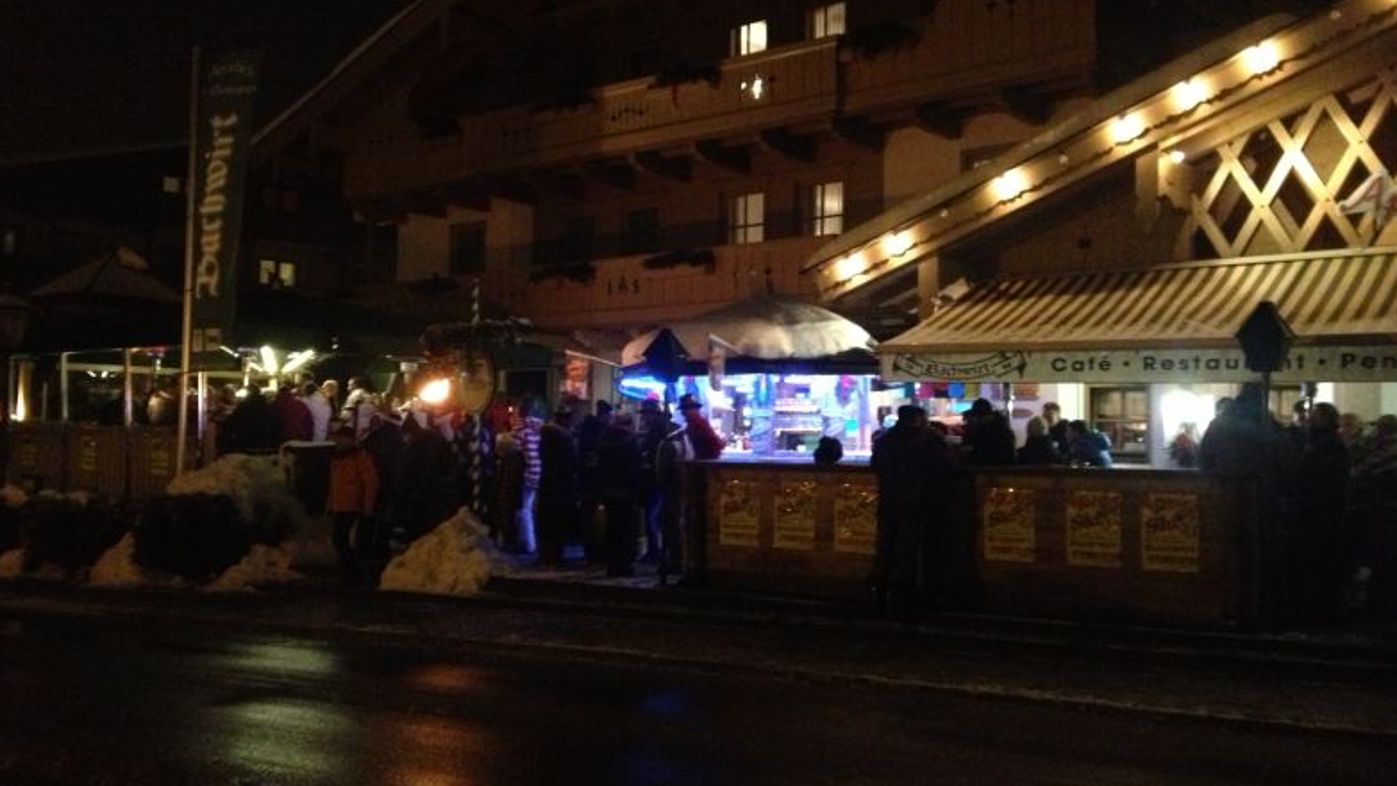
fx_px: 1445
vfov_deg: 30.4
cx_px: 698
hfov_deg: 51.6
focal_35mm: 39
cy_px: 380
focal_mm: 4.28
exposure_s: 1/15
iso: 800
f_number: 2.4
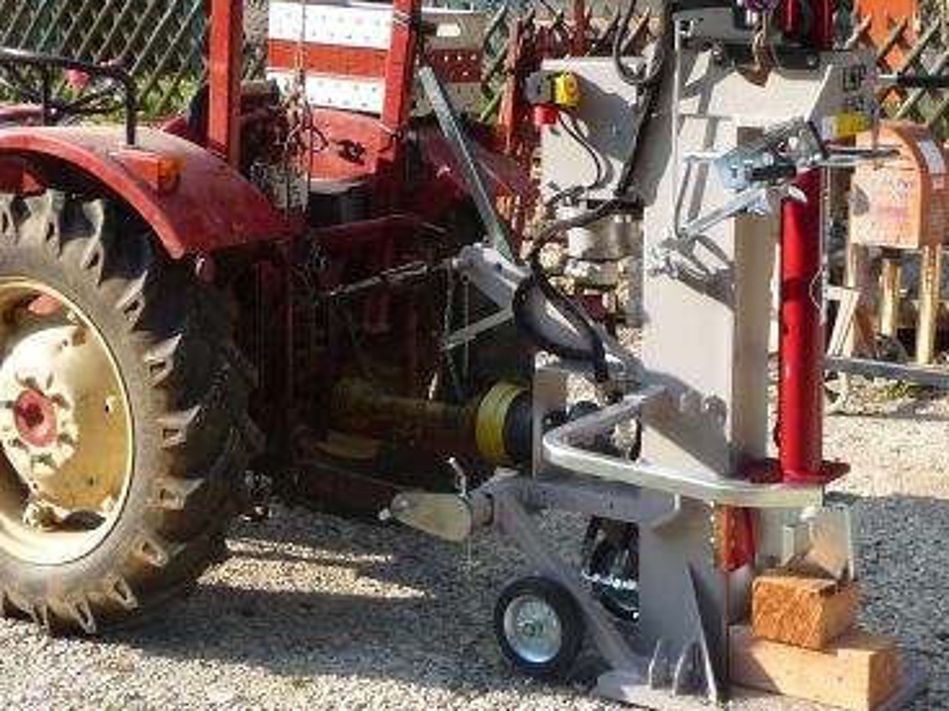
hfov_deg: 26.0
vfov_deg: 19.5
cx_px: 393
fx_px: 2055
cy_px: 222
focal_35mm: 75
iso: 100
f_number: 4
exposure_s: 1/250
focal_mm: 7.1
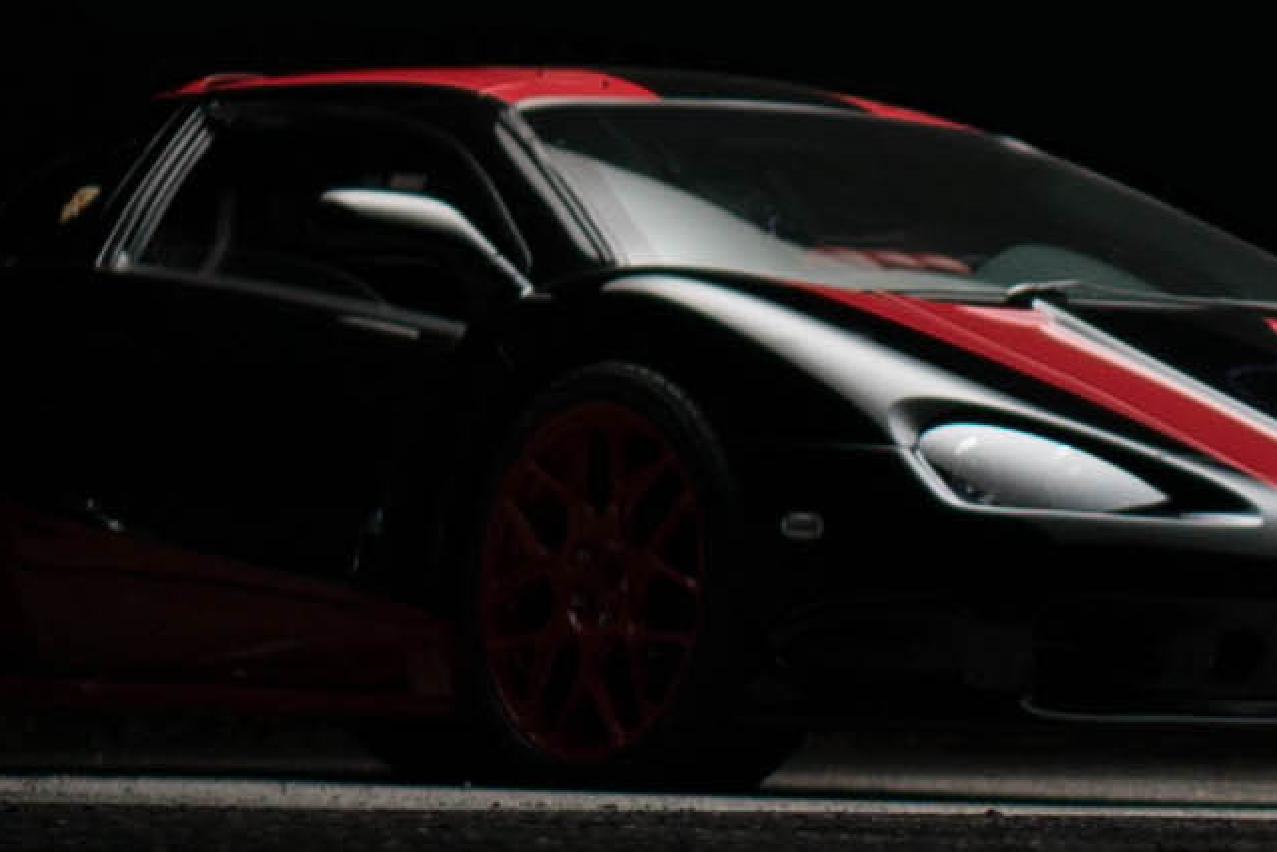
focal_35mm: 326
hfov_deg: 6.2
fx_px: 11566
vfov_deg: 4.2
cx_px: 1931
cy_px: 451
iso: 500
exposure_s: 1/400
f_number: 1.8
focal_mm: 50
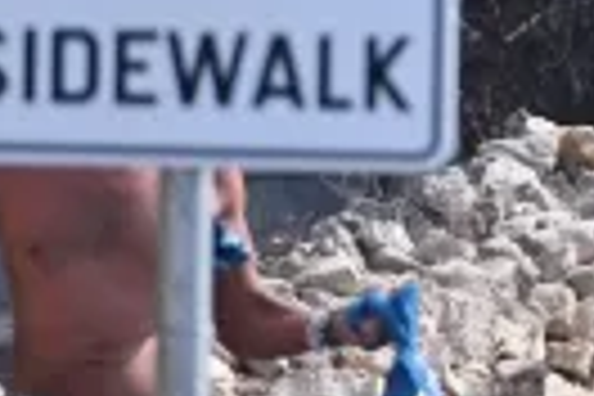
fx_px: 18941
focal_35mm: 1148
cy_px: -126
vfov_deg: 1.2
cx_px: 1436
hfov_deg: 1.8
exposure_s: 1/1250
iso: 250
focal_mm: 200
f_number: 6.3
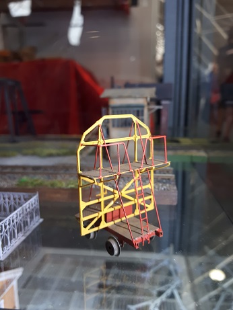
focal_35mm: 27
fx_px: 242
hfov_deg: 51.4
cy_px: 155
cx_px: 116
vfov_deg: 65.3
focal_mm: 3.6
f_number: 1.9
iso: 64
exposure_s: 1/33
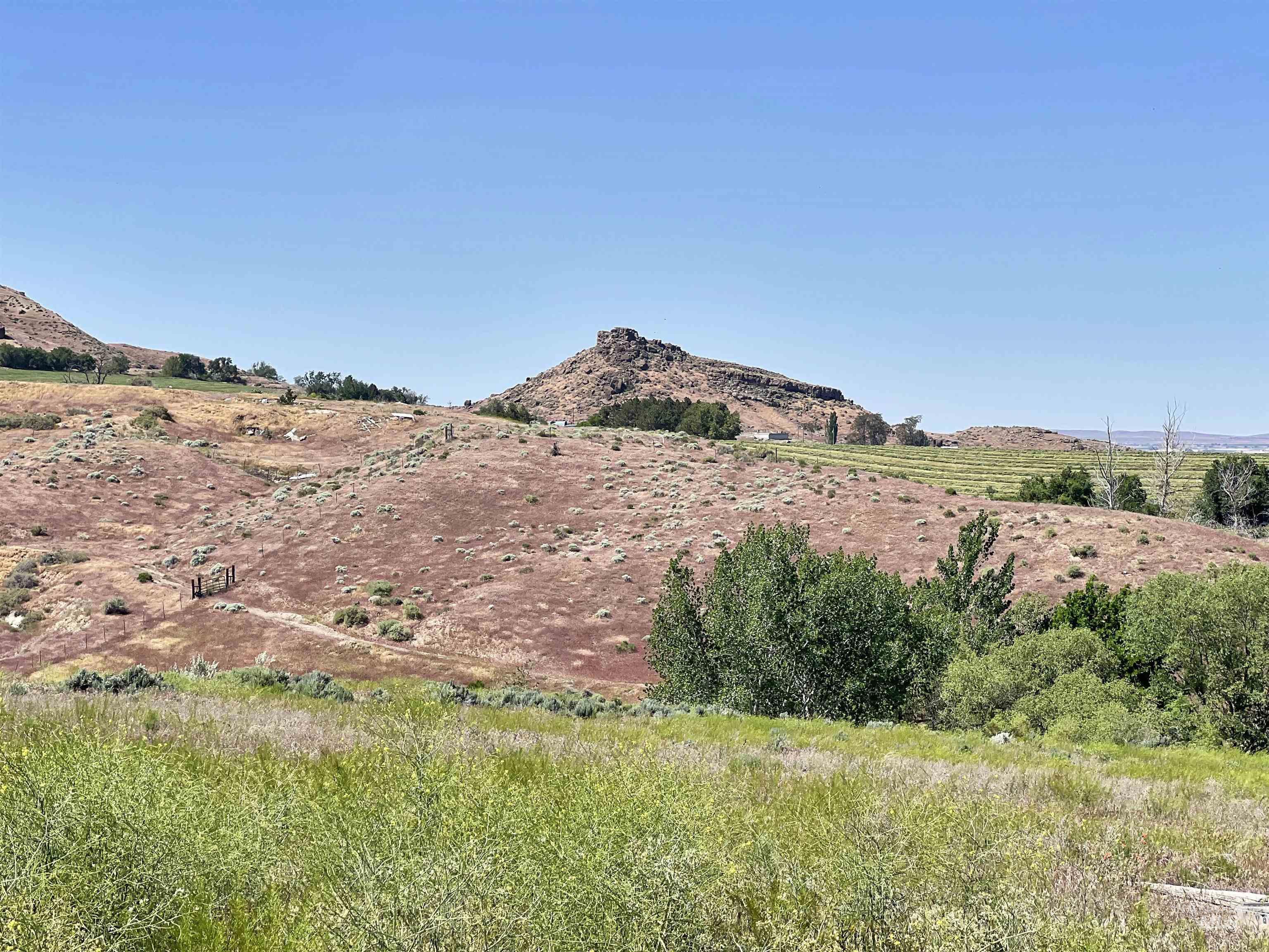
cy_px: 476
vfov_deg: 19.1
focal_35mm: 77
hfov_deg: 25.3
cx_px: 634
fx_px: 2823
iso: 32
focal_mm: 9
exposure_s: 1/1024
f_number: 2.8
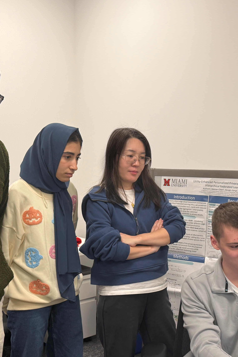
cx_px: 116
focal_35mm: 50
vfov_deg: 39.4
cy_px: 217
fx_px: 496
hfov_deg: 27.0
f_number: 1.78
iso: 125
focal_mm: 6.76
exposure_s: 1/120
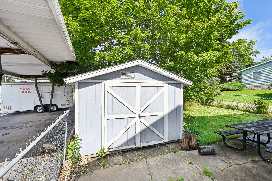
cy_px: 90
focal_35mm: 14
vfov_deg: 81.2
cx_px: 136
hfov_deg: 104.3
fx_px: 106
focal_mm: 14
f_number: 8
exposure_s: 1/1000
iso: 400
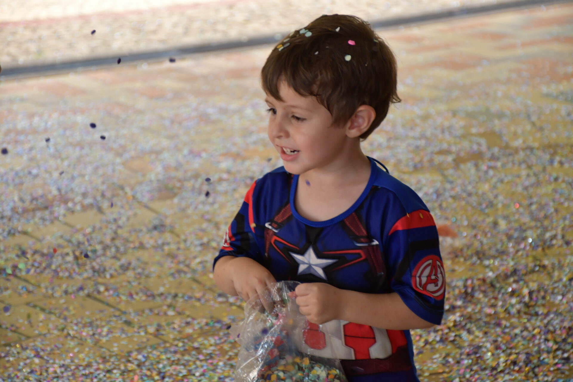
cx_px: 286
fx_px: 1910
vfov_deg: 11.4
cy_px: 191
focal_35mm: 120
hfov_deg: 17.1
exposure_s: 1/250
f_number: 5.3
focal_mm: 80
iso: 1250
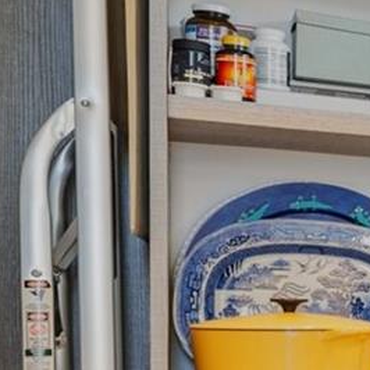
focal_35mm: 92
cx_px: 1075
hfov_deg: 11.7
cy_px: 339
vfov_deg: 18.5
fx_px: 1113
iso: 320
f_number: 8
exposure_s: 1
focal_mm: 18
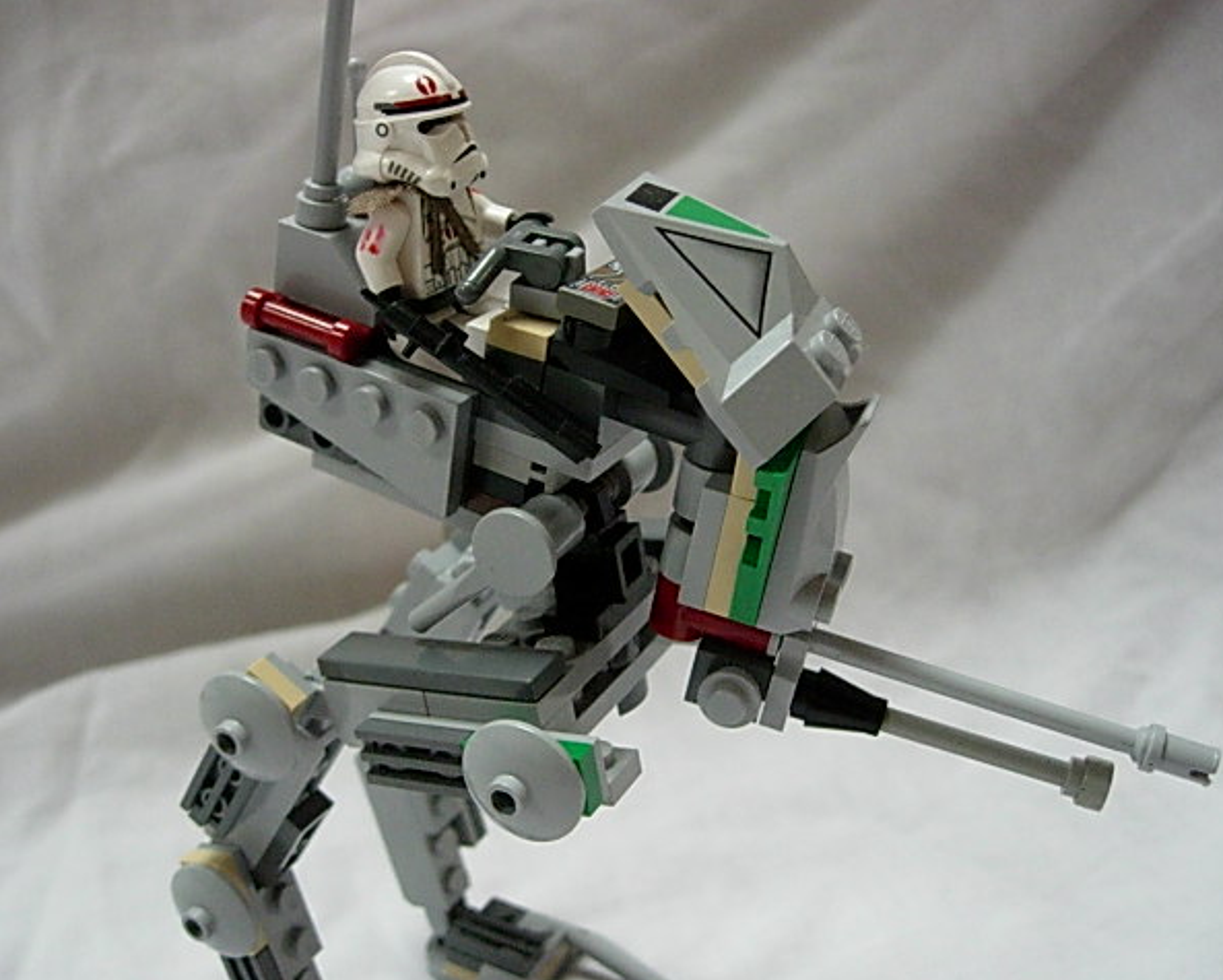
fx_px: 1449
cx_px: 592
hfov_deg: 45.8
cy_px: 493
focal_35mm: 40
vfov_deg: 37.4
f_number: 2.8
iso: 400
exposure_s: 1/186
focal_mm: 7.8
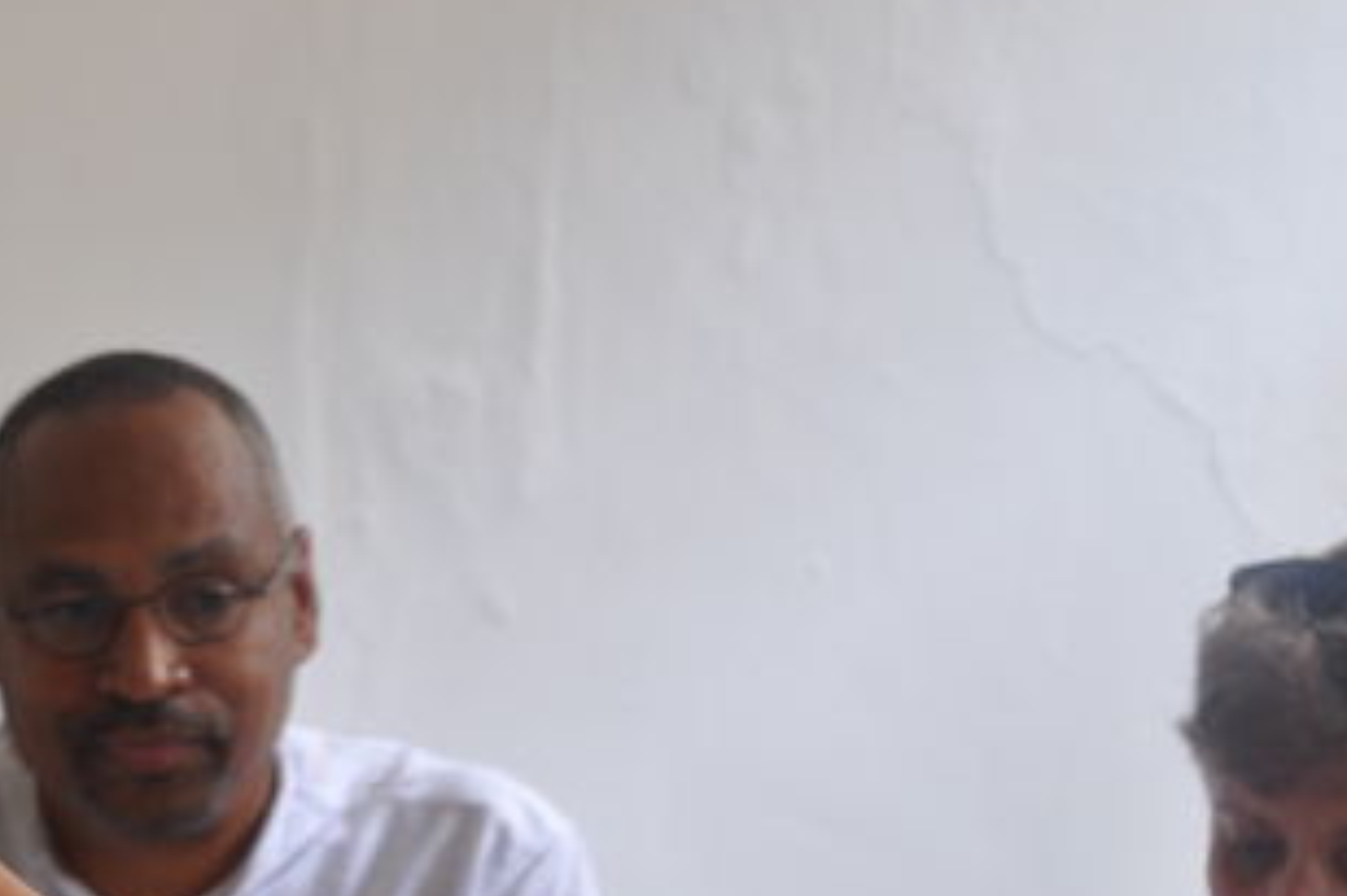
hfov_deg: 11.0
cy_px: 900
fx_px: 6918
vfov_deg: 7.4
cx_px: 50
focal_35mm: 185
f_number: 5
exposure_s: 1/15
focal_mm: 52
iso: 400
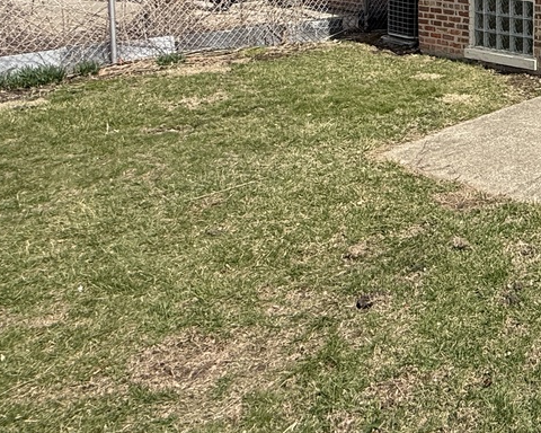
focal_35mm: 41
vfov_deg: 31.8
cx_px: 689
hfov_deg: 33.7
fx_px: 656
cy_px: -56
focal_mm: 2.22
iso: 50
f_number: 2.2
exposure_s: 1/1572
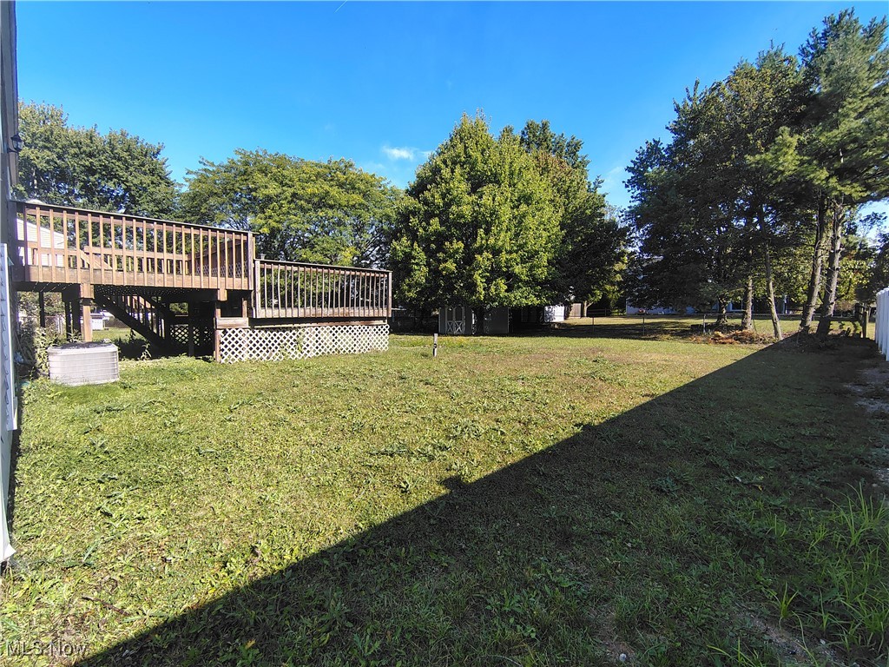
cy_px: 334
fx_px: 411
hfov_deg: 94.5
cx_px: 444
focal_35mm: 16
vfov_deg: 78.1
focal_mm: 2.13
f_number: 2.2
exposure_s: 1/589
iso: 100
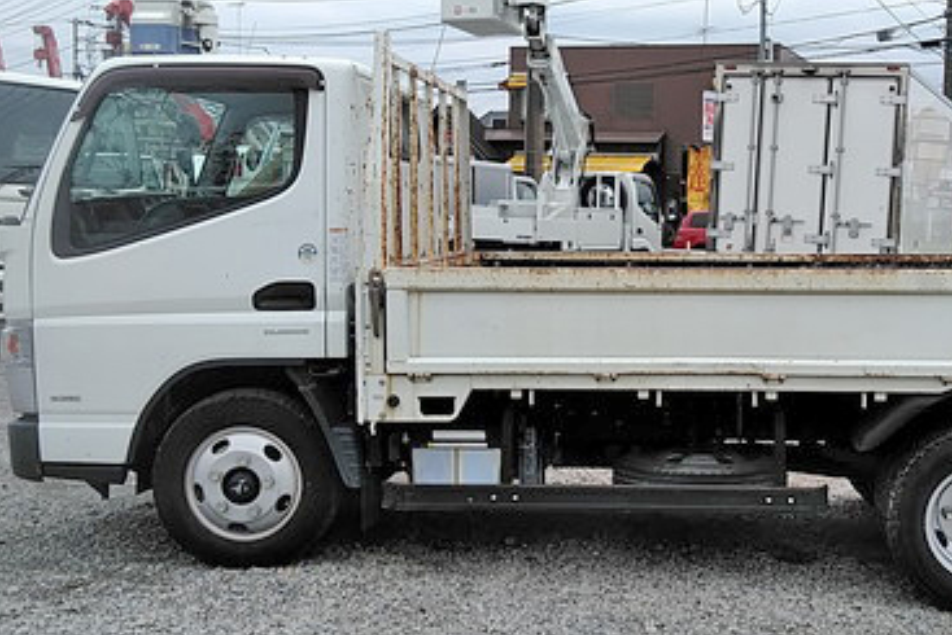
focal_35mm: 49
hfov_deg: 39.7
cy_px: 290
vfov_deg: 27.5
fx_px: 1296
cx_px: 651
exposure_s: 1/847
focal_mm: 3.46
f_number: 2.2
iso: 60
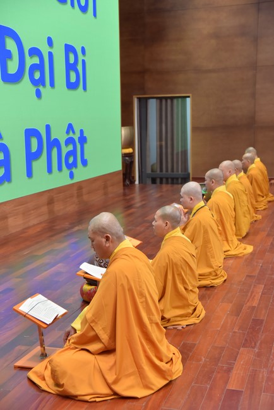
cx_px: 137
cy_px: 205
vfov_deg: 36.2
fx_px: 627
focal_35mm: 55
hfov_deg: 24.6
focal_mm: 55
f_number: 4.5
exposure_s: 1/200
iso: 1250
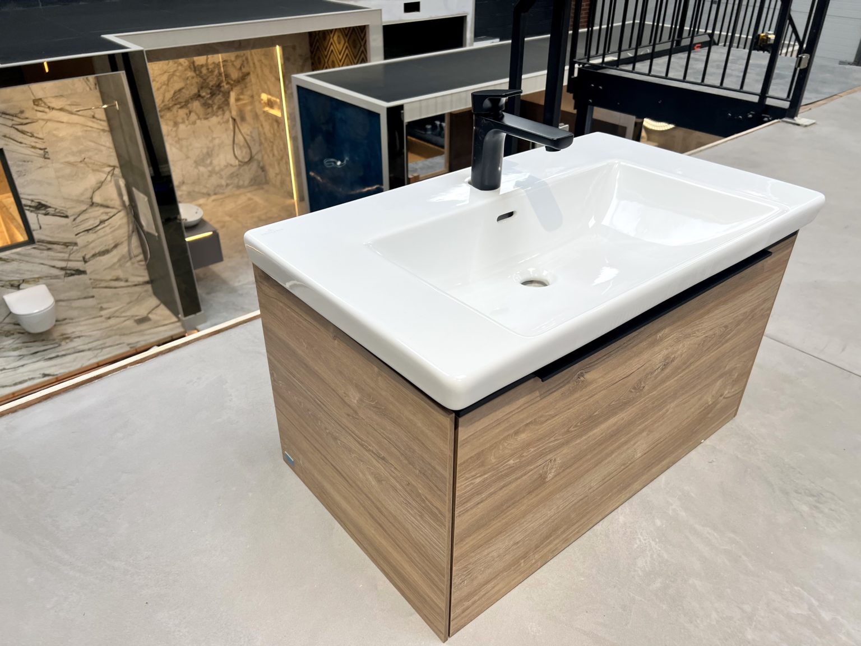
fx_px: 647
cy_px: 323
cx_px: 430
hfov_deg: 67.3
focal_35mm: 26
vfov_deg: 53.1
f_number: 1.5
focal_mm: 5.7
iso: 40
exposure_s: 1/227
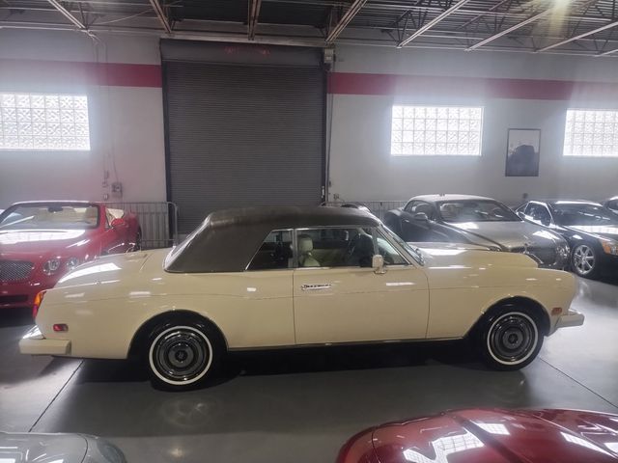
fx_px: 446
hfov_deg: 69.4
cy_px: 232
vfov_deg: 54.9
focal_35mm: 25
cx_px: 309
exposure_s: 1/120
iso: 100
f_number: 1.7
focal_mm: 4.71
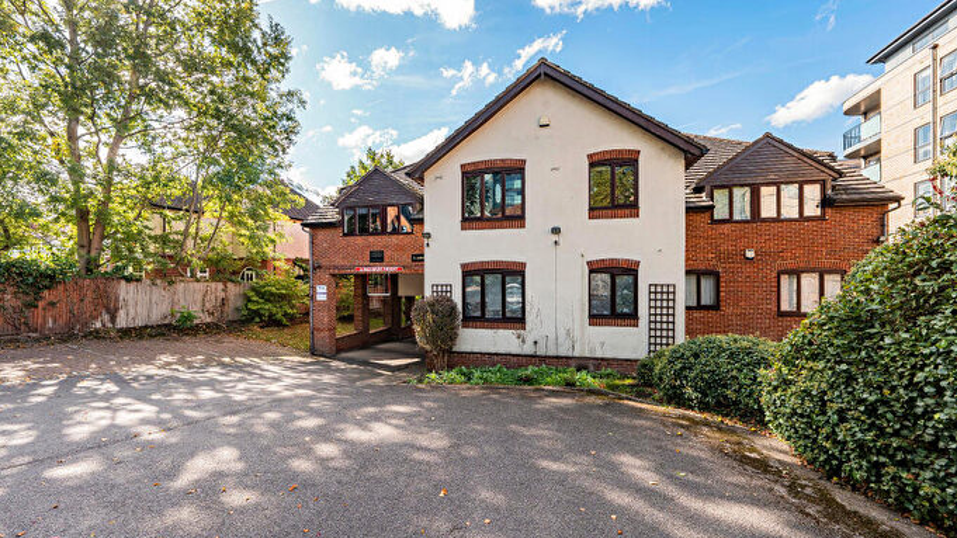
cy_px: 272
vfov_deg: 74.3
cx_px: 481
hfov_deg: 106.8
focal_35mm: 14
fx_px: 355
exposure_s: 1/200
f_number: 9
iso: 320
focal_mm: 13
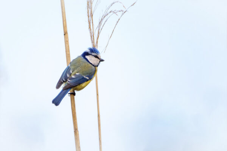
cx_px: 114
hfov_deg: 3.4
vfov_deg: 2.3
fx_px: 3783
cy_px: 76
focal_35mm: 600
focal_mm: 220
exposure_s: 1/2000
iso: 200
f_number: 4
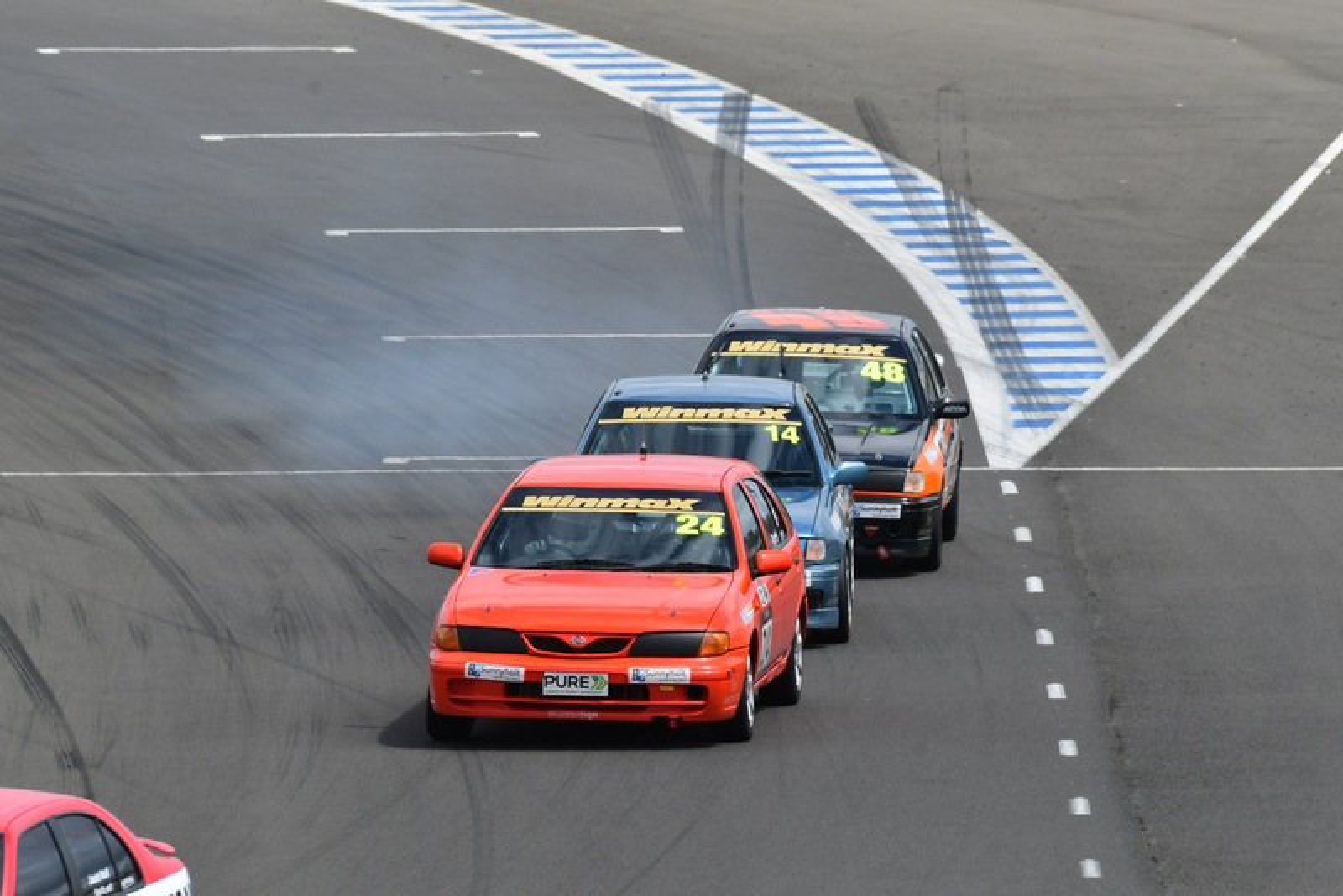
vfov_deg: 2.0
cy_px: 448
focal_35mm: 690
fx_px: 25749
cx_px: 672
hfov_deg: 3.0
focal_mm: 460
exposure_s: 1/640
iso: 320
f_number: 10
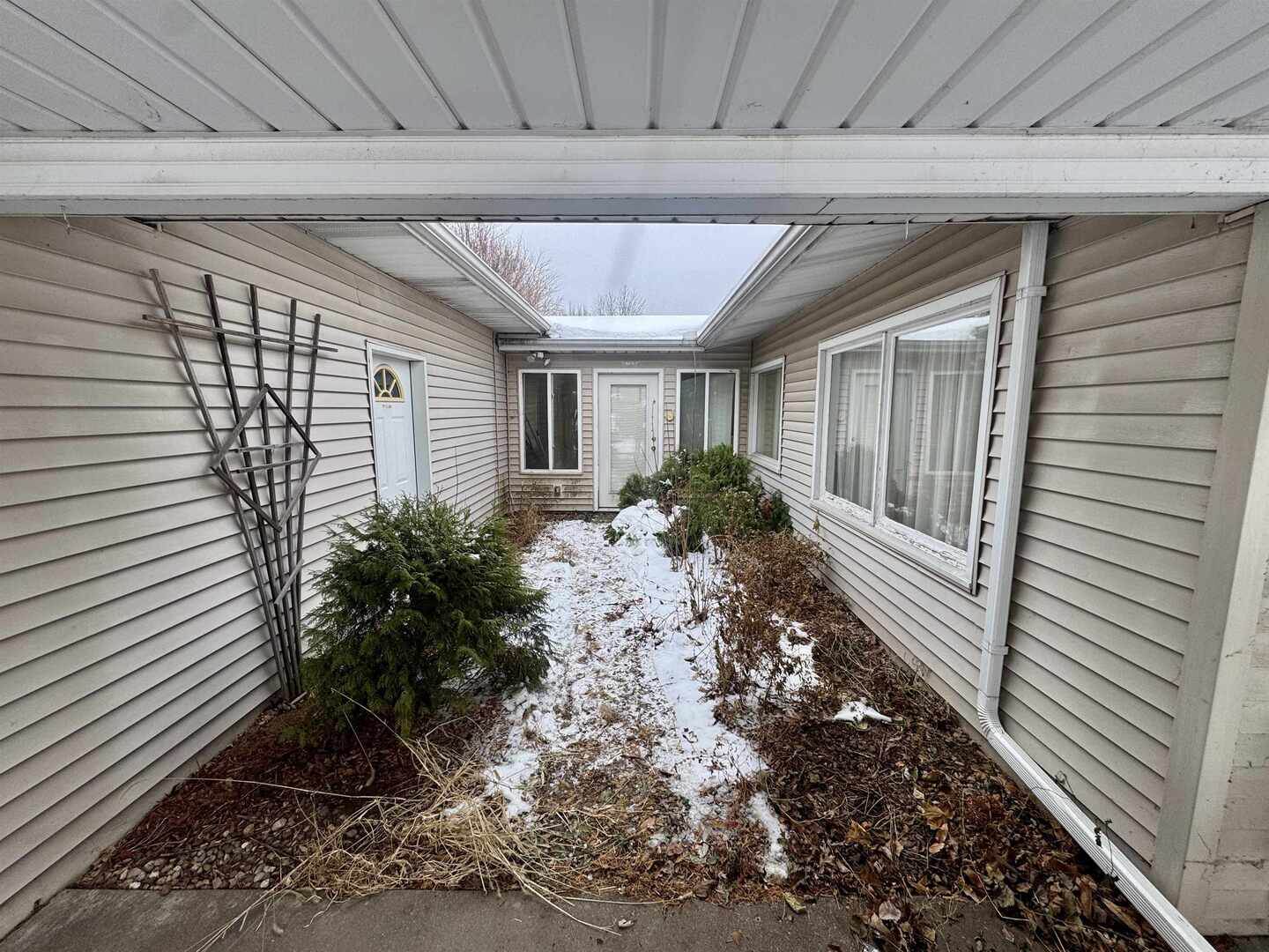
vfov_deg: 85.7
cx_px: 634
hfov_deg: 102.1
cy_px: 476
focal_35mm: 14
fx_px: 513
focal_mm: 2.22
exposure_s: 1/99
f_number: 2.2
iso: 50
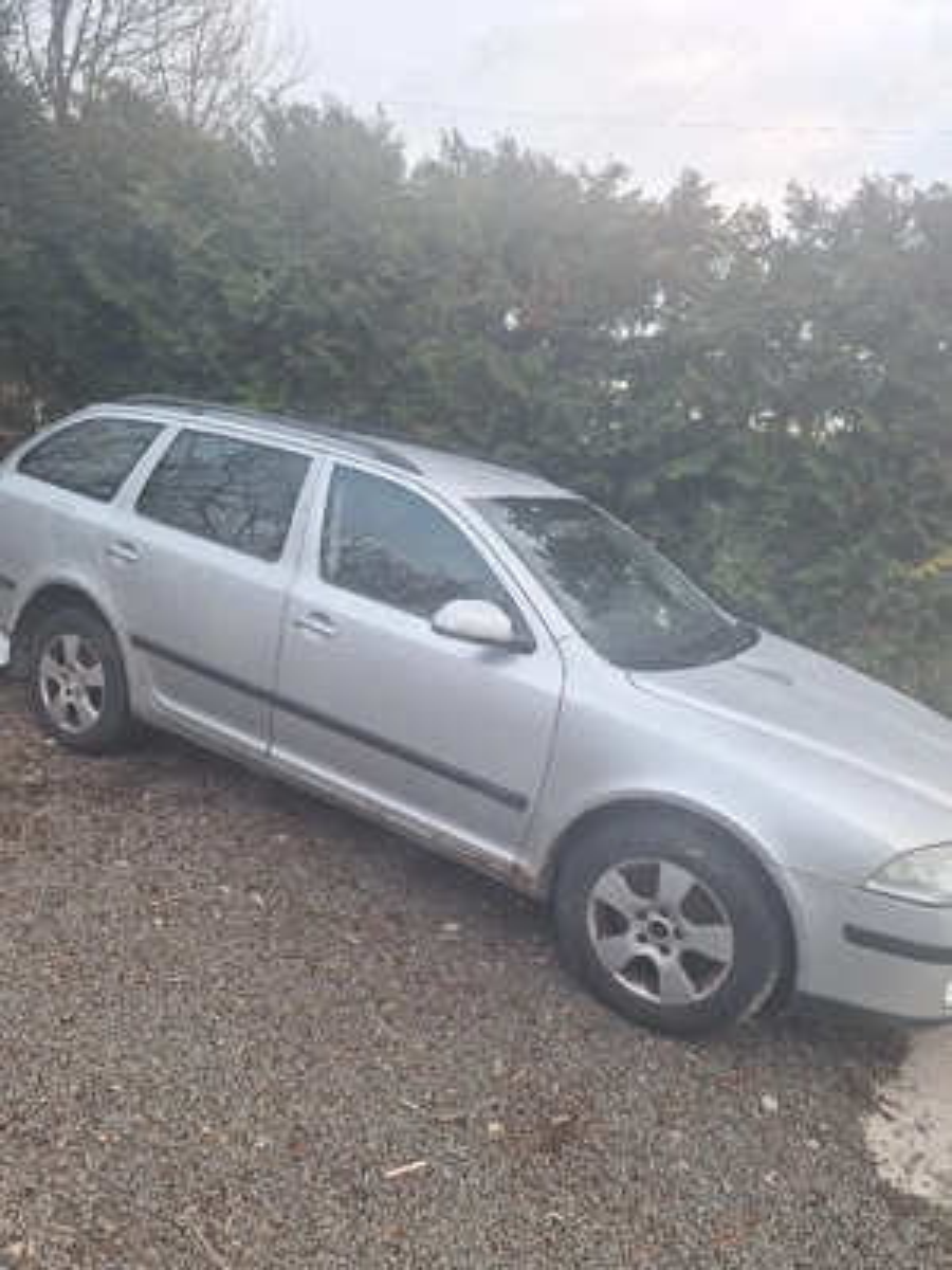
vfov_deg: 73.9
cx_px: 476
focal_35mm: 23
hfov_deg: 58.9
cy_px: 635
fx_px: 843
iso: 40
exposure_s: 1/105
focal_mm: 5.54
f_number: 1.8
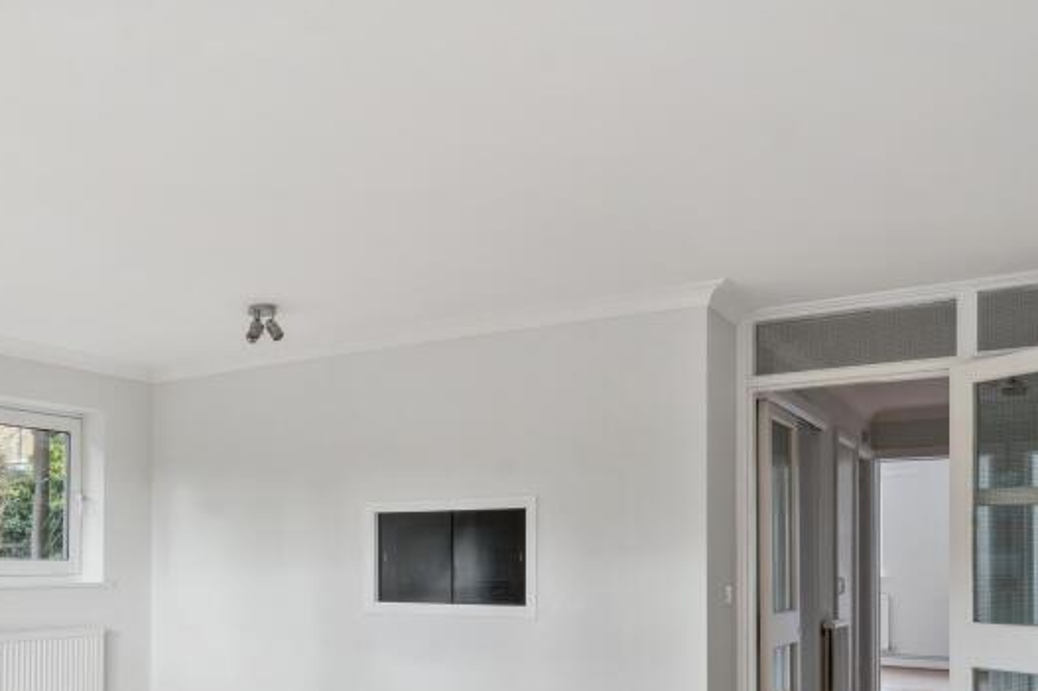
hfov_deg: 51.7
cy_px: 540
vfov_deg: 36.7
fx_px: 1009
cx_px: 240
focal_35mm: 35
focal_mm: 18
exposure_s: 1/25
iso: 400
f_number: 9
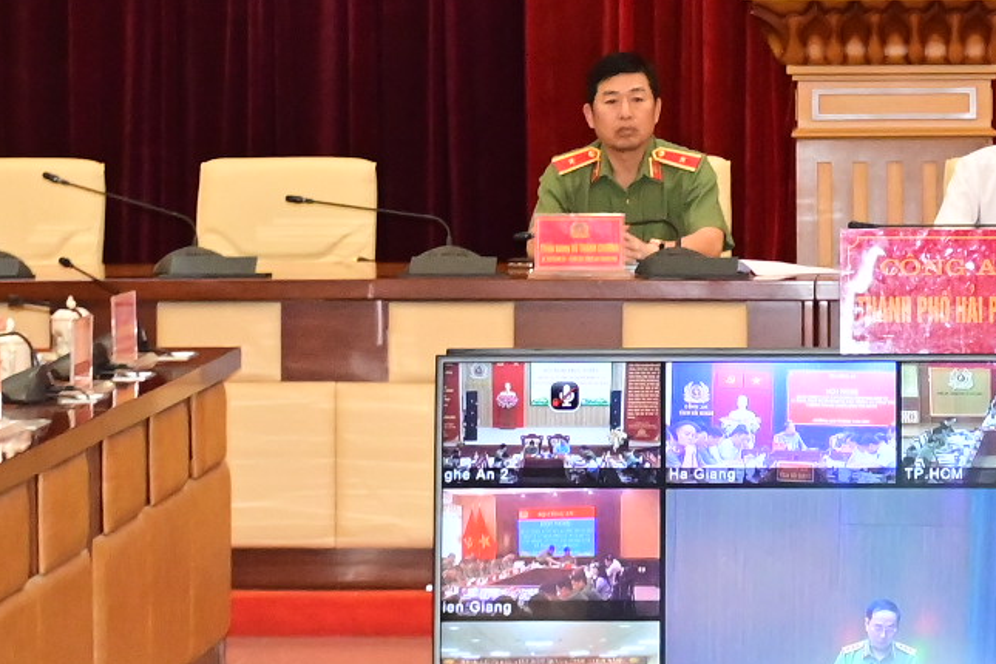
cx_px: 945
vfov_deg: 7.5
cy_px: 238
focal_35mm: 183
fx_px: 5063
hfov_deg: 11.2
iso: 4000
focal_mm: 40
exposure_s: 1/250
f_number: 4.5
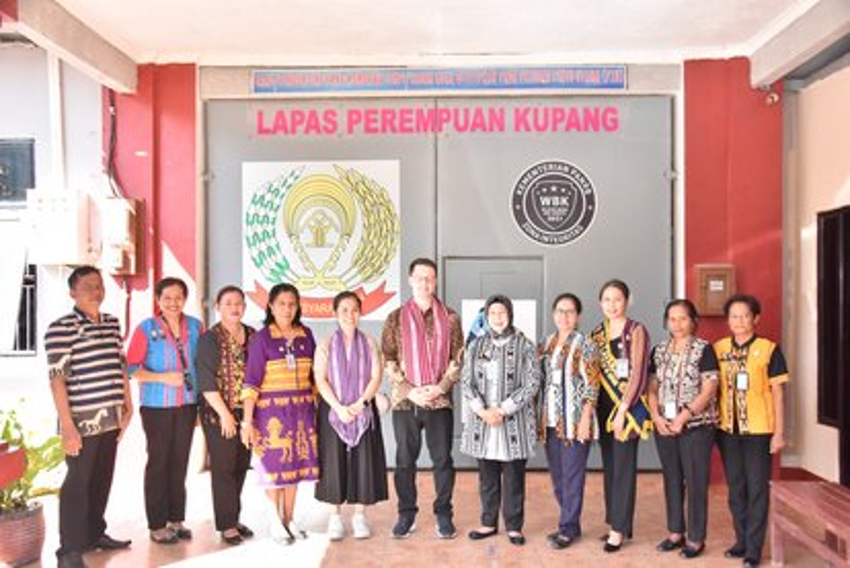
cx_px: 425
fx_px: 780
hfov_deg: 57.2
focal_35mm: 33
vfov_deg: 40.1
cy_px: 284
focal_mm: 22
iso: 2000
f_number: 5
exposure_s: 1/1000
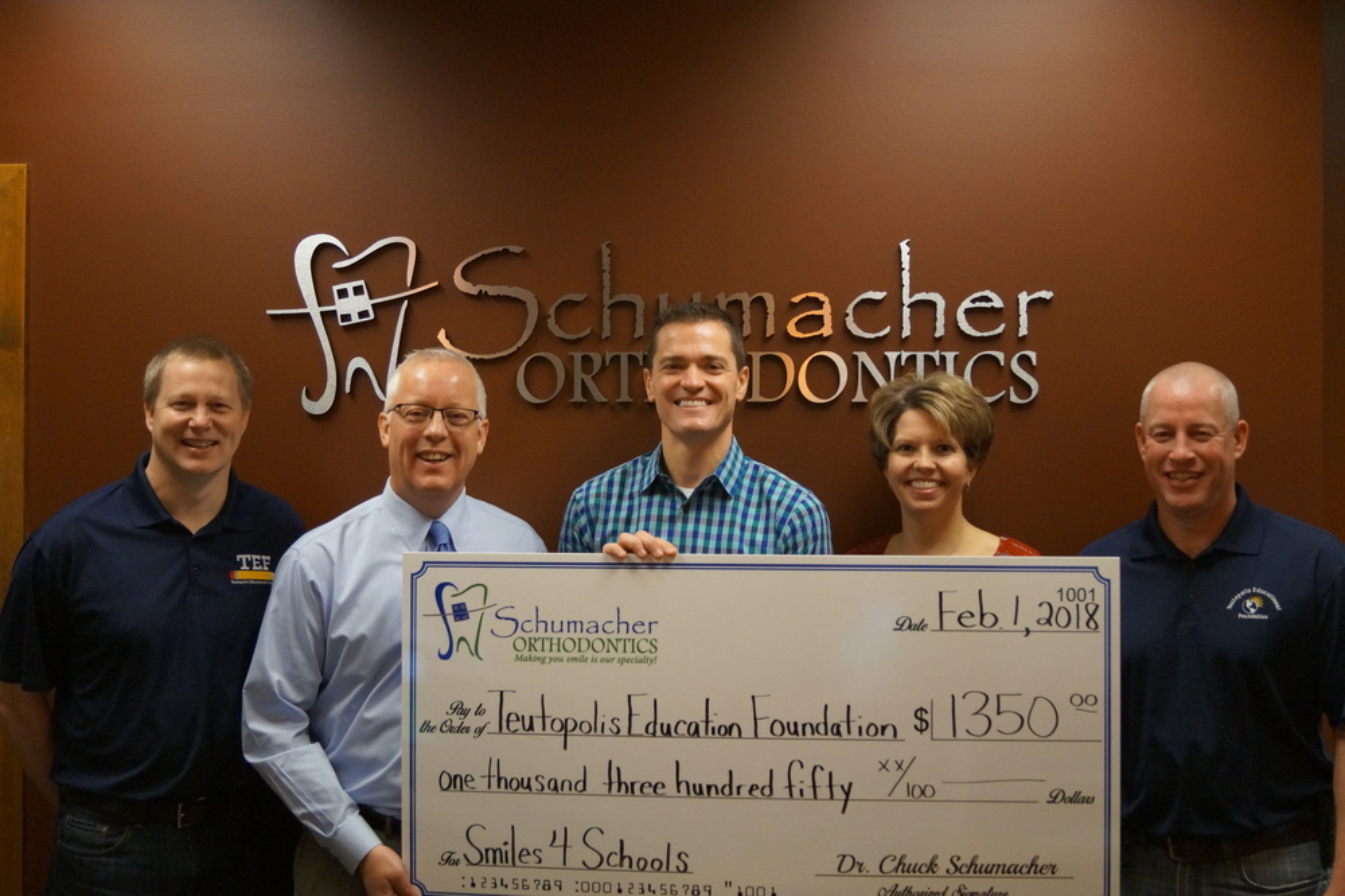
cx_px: 672
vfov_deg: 31.9
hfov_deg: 46.4
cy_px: 448
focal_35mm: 42
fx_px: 1569
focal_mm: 28
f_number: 4.5
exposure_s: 1/160
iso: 2500
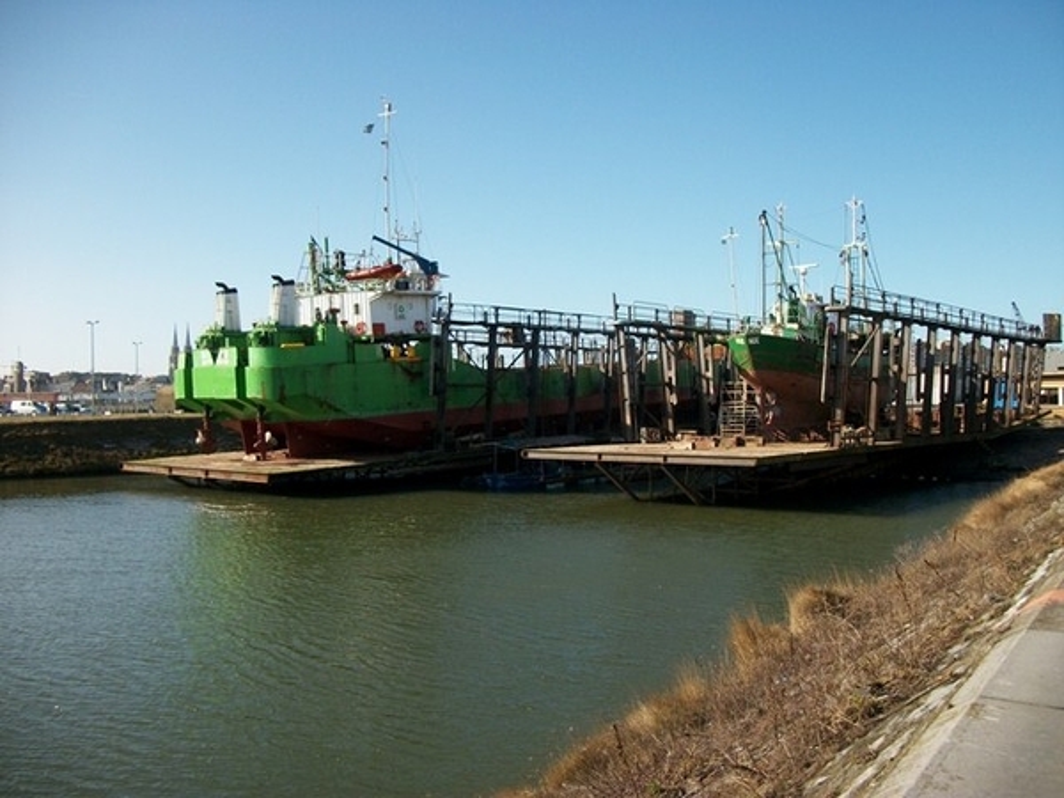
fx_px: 984
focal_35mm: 32
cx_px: 532
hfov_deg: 56.8
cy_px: 399
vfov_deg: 44.2
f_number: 8.8
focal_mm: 5.7
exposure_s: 1/125
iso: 80
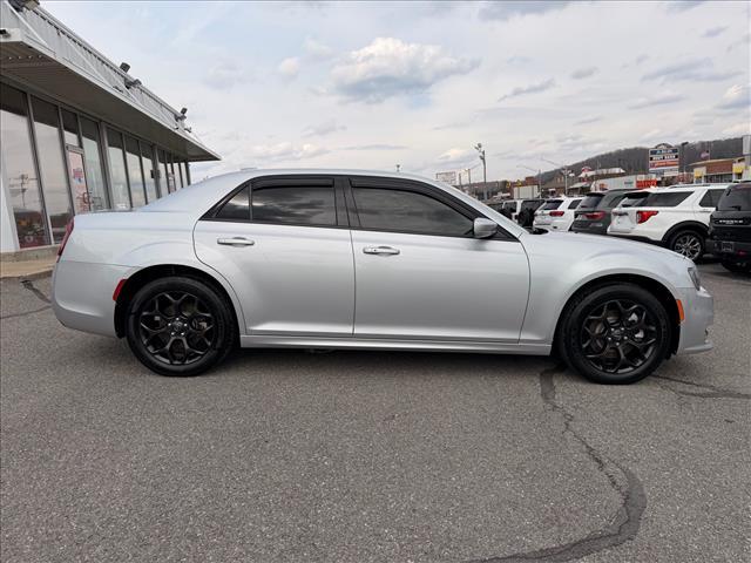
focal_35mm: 24
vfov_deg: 56.8
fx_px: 521
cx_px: 376
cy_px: 282
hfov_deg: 71.6
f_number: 1.78
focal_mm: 6.76
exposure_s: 1/6173
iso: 80
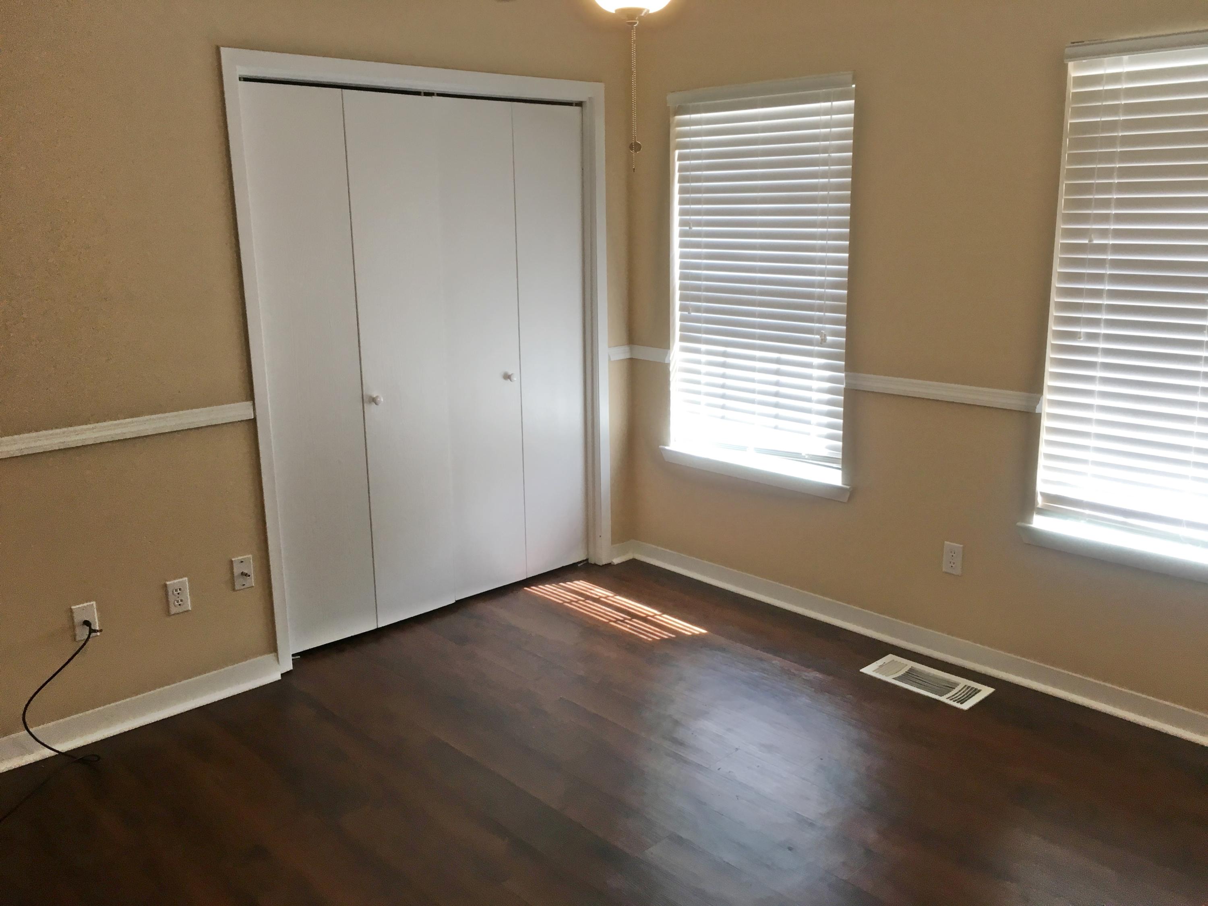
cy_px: 453
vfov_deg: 48.2
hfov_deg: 61.7
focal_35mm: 29
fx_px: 1012
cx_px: 604
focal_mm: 4.15
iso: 25
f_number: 2.2
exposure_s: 1/30
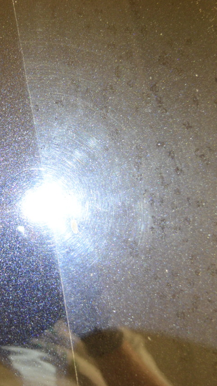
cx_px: -3
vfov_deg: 33.8
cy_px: 193
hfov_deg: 18.9
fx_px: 634
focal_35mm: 62
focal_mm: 26
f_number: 4.2
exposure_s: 1/8
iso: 800
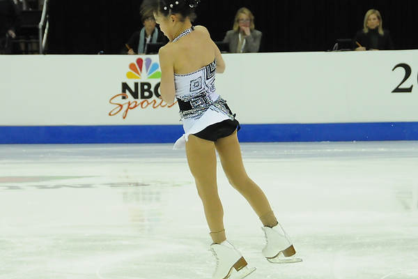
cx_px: 217
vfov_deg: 8.4
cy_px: 141
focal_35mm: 164
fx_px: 1904
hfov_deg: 12.5
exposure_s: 1/800
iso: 3200
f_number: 5.6
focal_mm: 82
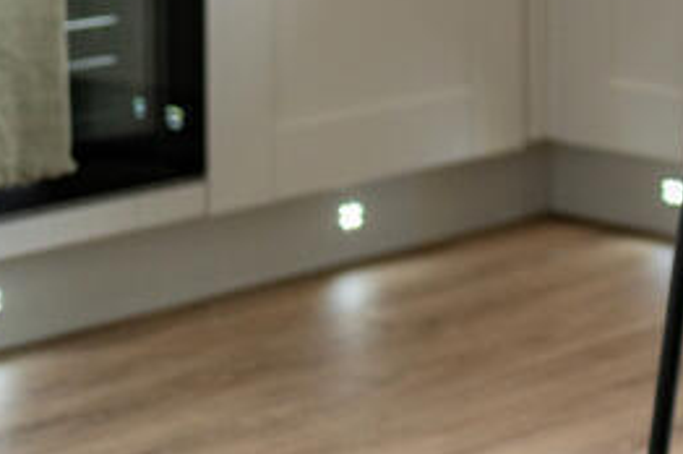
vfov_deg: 9.5
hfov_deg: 13.6
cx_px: 1173
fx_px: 2596
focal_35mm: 137
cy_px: -340
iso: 320
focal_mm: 35
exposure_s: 1/1000
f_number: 1.4
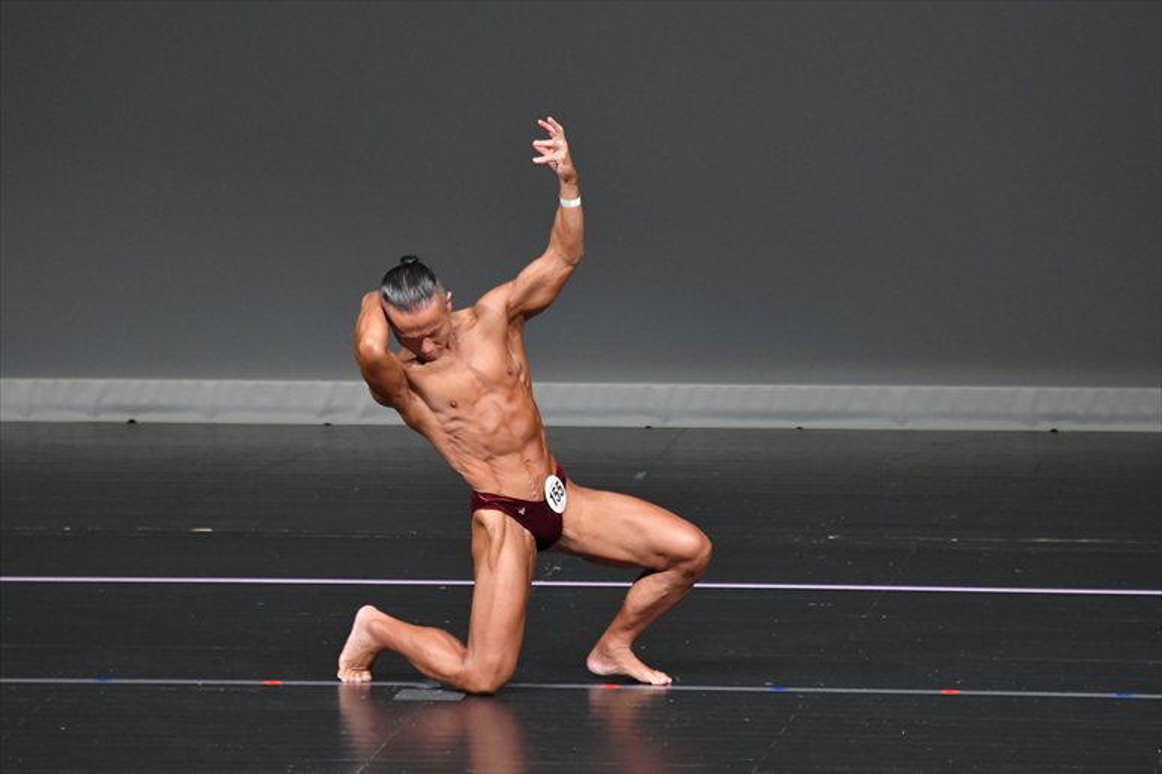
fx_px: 11131
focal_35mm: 345
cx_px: 581
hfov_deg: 6.0
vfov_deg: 4.0
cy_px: 387
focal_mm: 230
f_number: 5.6
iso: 4000
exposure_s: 1/400
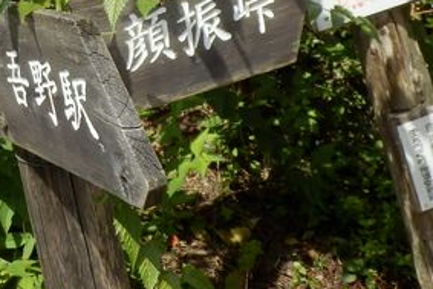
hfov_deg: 20.7
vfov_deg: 13.7
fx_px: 1167
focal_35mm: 97
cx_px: 67
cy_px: -72
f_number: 3.7
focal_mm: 5.9
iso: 80
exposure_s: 1/640
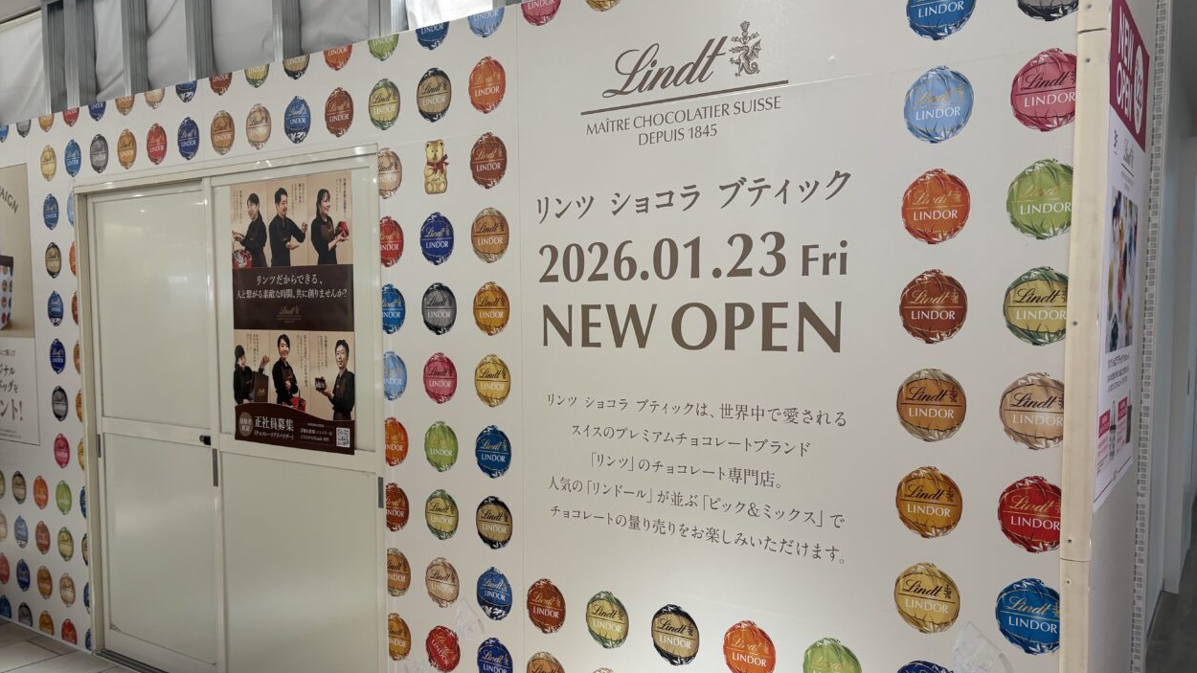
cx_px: 589
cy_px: 387
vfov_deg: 40.1
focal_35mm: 29
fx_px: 920
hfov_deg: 66.1
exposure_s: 1/100
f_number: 1.6
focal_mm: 5.96
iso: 64
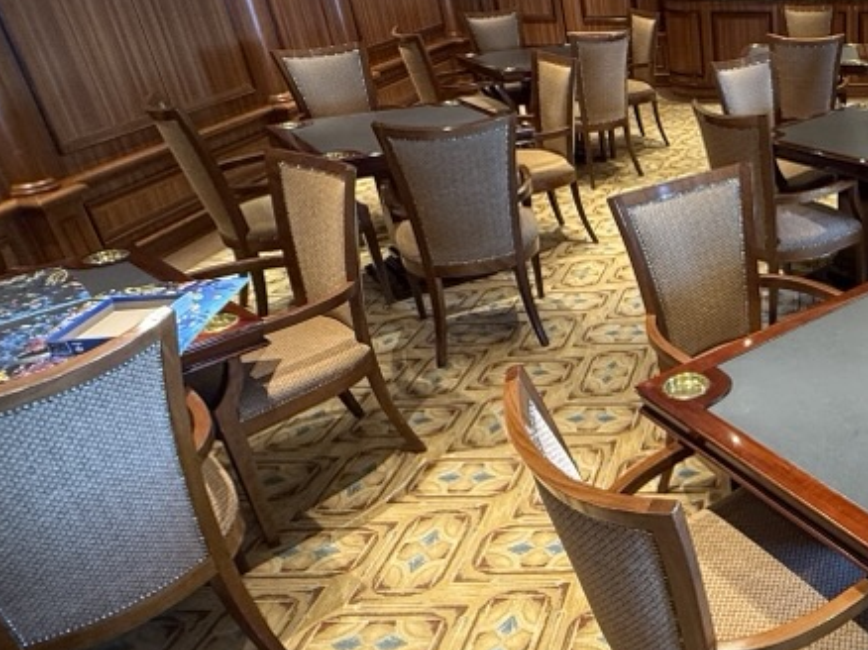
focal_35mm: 32
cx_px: 836
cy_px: 313
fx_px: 802
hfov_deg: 48.5
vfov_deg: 44.1
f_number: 2.2
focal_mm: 2.22
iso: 160
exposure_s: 1/60
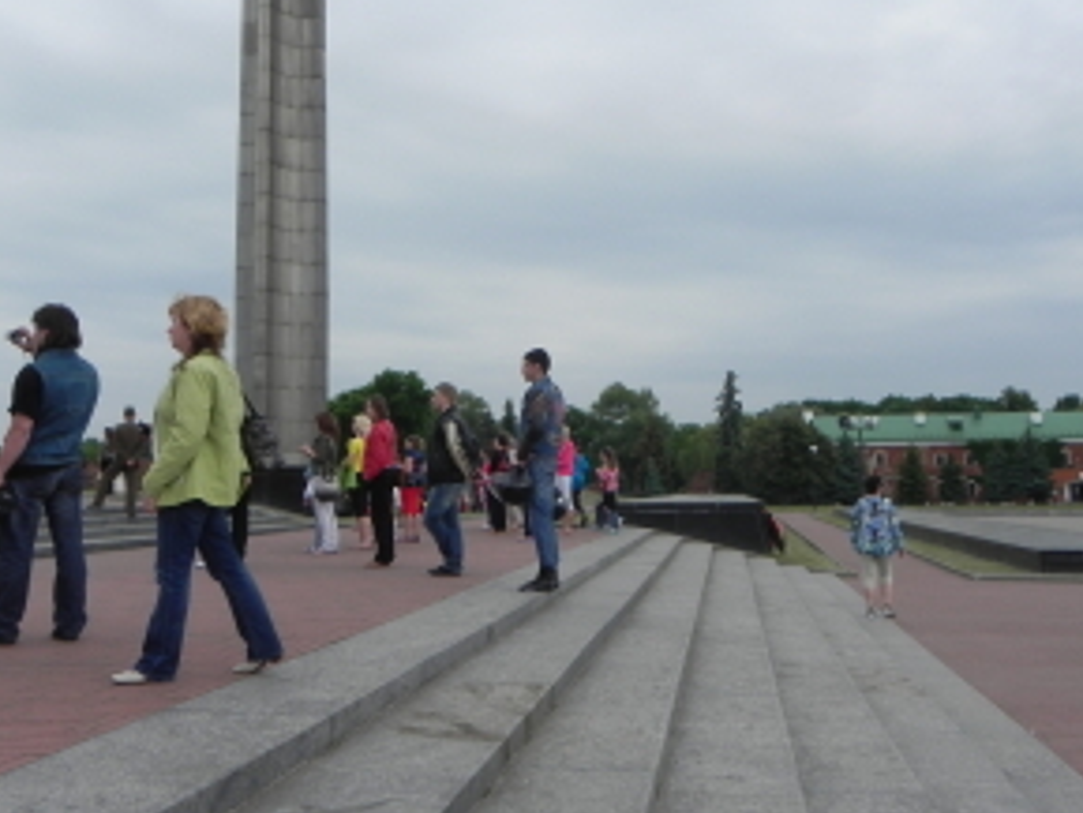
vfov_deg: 39.7
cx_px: 581
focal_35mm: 36
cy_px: 420
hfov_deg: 51.3
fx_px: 1127
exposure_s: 1/449
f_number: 7.1
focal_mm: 4.6
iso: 160
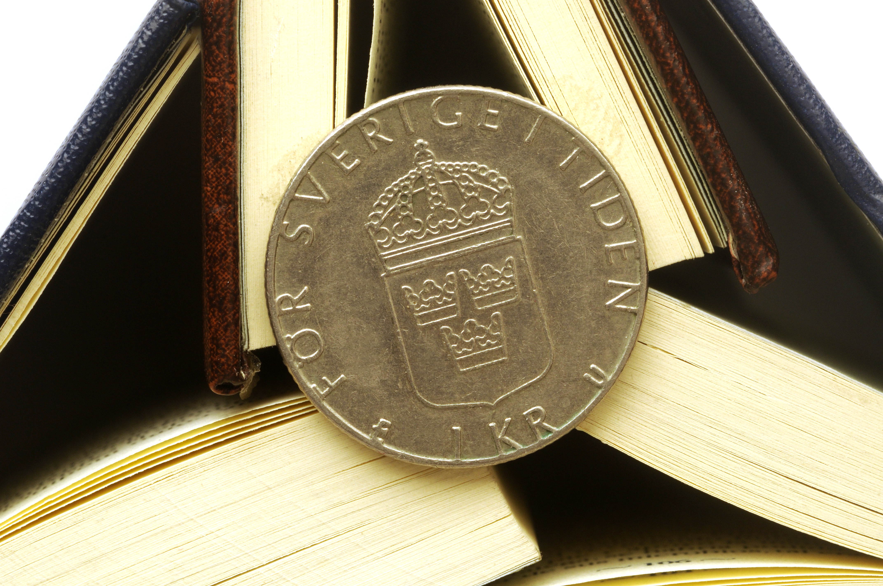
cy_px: 293
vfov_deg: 8.7
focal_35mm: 158
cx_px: 442
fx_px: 3858
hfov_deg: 13.1
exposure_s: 1/100
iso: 200
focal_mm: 105
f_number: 22
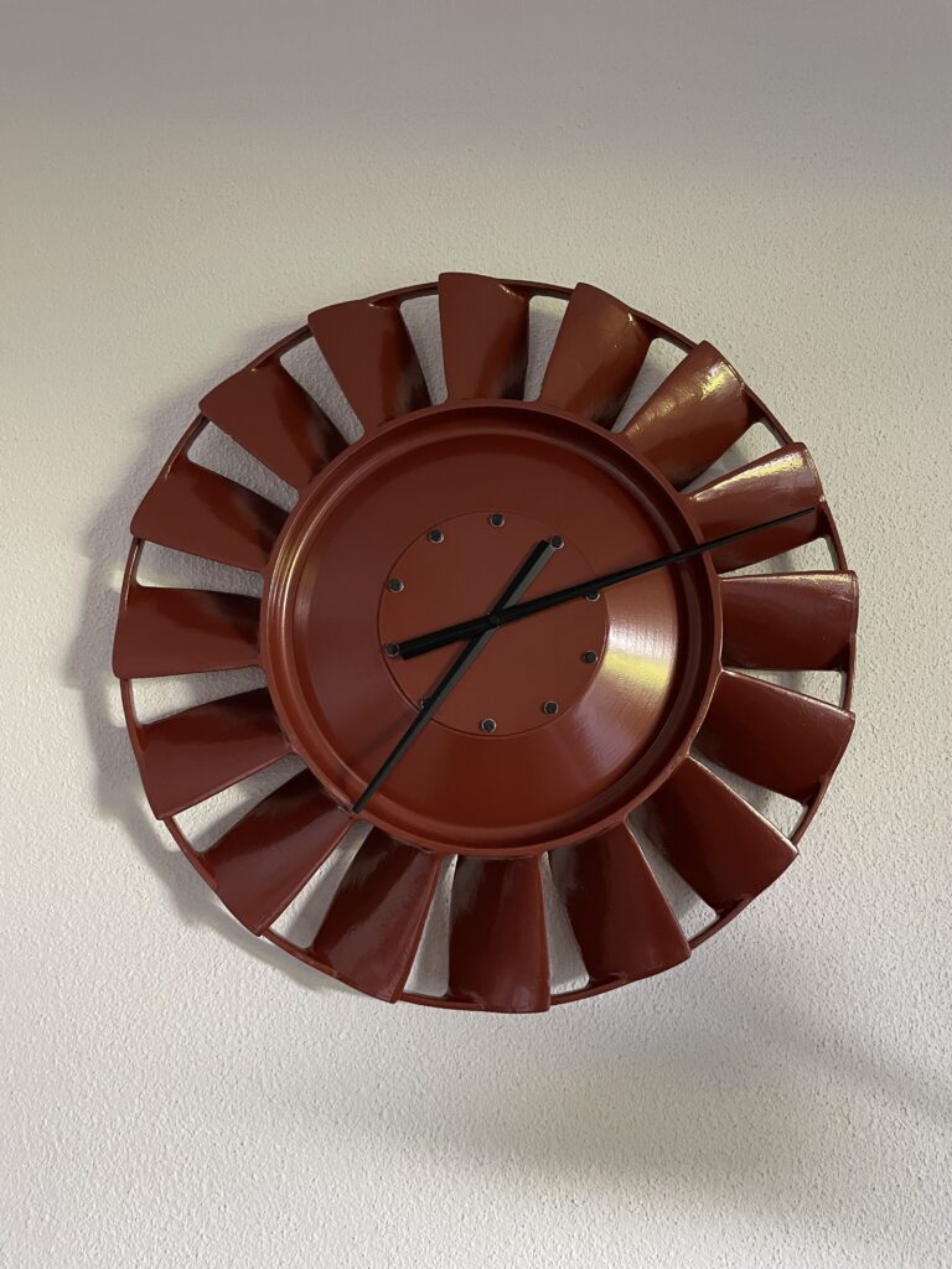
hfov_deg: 53.1
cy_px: 634
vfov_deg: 67.3
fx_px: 953
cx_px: 476
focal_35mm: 26
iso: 320
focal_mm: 4.2
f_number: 1.6
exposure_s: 1/50
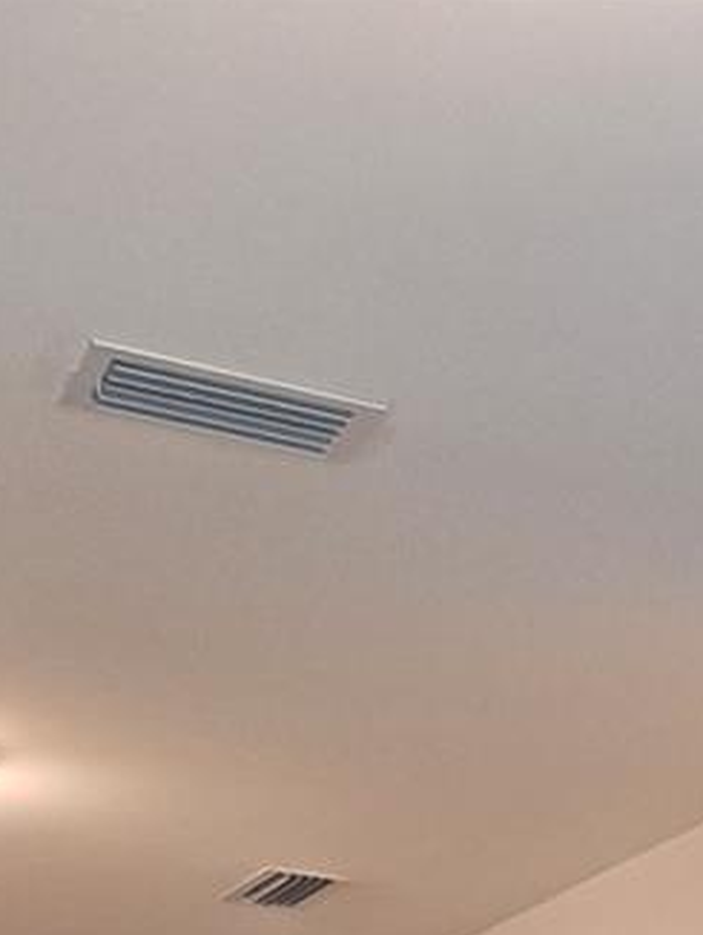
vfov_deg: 17.2
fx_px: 2488
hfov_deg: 15.1
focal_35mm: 92
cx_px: 999
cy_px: 1707
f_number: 2
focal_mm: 4.6
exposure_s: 1/60
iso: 125
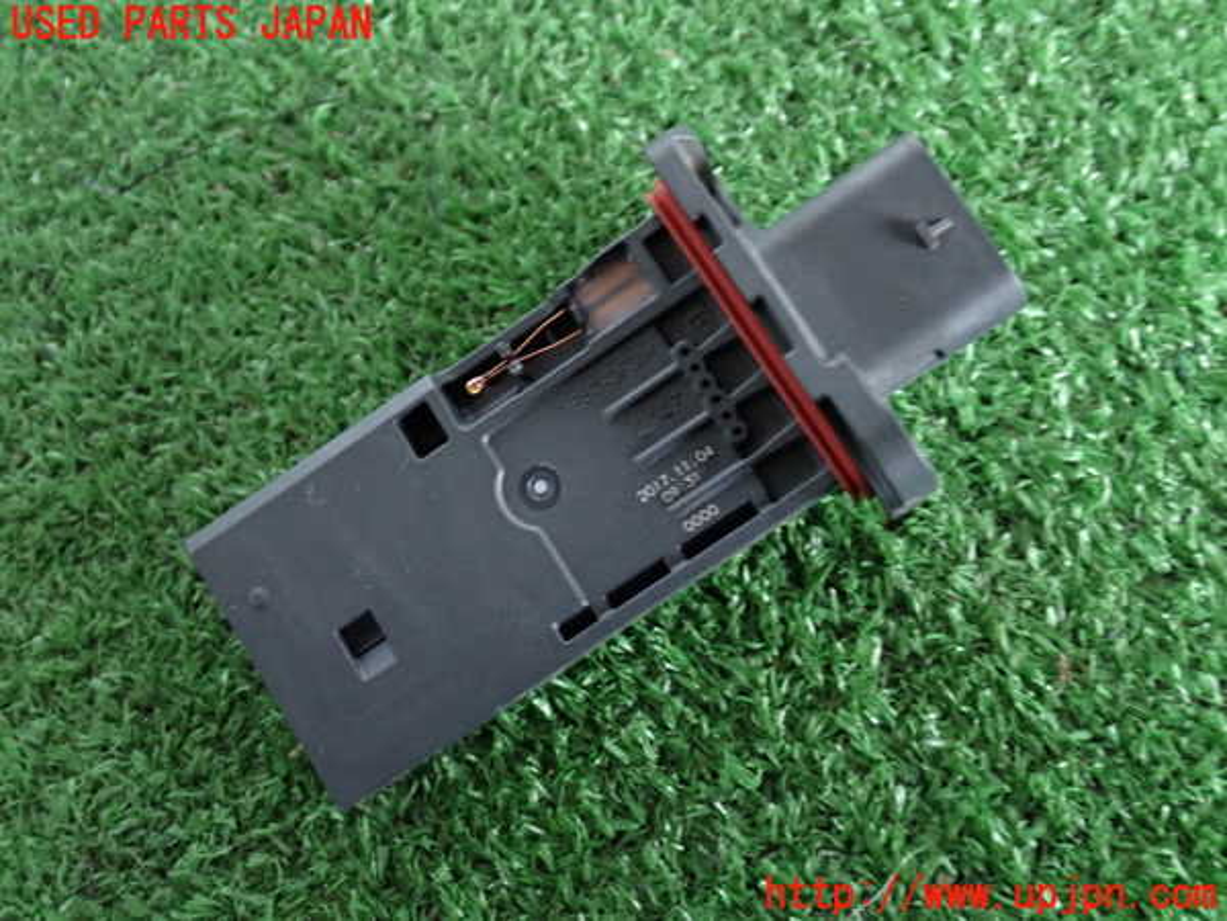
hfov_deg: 45.8
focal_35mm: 41
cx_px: 614
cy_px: 460
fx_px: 1453
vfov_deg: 35.1
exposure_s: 1/10
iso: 800
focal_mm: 7.31
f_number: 2.8
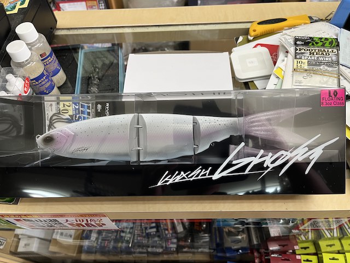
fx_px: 263
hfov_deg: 67.3
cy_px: 132
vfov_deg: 53.1
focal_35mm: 26
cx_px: 175
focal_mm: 5.1
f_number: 1.6
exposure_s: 1/50
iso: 64
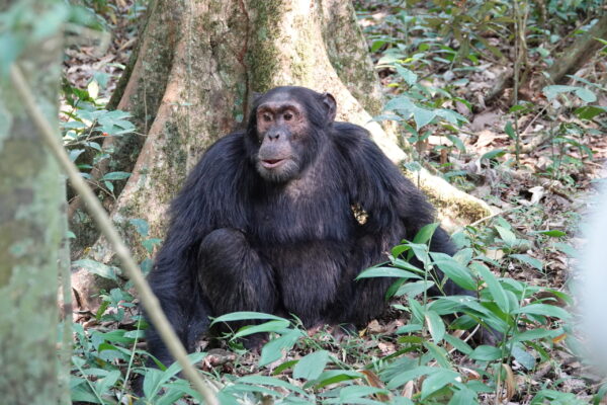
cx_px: 304
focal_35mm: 111
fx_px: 1871
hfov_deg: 18.4
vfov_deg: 12.3
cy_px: 202
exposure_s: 1/25
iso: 800
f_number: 4
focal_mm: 40.73
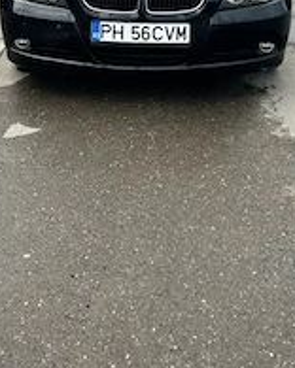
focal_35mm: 52
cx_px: 149
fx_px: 568
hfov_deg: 29.1
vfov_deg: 33.8
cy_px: 26
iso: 50
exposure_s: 1/1808
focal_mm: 5.7
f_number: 1.5
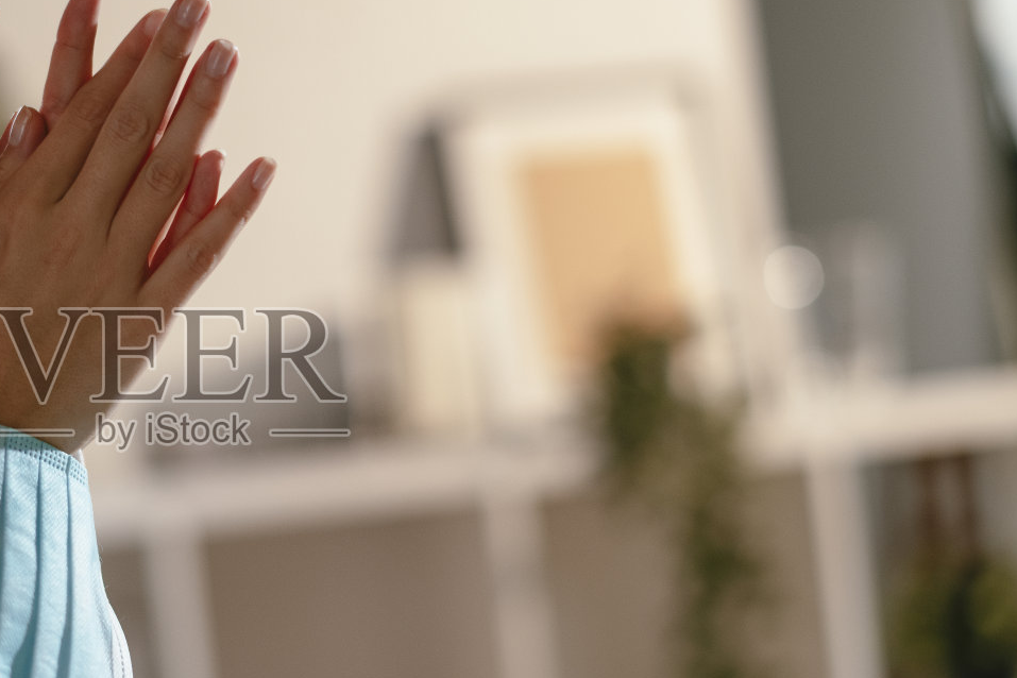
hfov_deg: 20.7
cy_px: 381
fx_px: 2740
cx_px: 171
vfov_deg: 14.1
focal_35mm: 97
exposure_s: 1/250
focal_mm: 58
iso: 320
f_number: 2
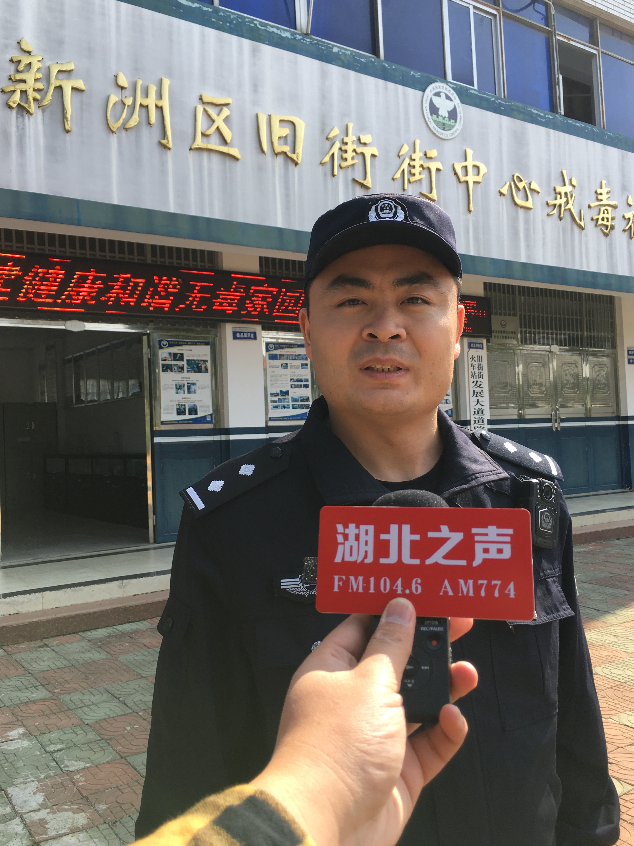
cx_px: 323
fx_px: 757
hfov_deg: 45.4
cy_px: 412
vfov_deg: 58.3
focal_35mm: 31
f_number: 2.2
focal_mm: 4.15
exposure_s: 1/545
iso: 25
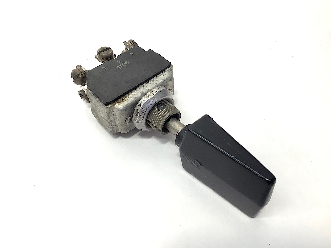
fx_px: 296
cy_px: 124
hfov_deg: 58.4
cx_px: 166
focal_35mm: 31
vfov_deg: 45.4
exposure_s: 1/120
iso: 64
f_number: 2.4
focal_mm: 3.3
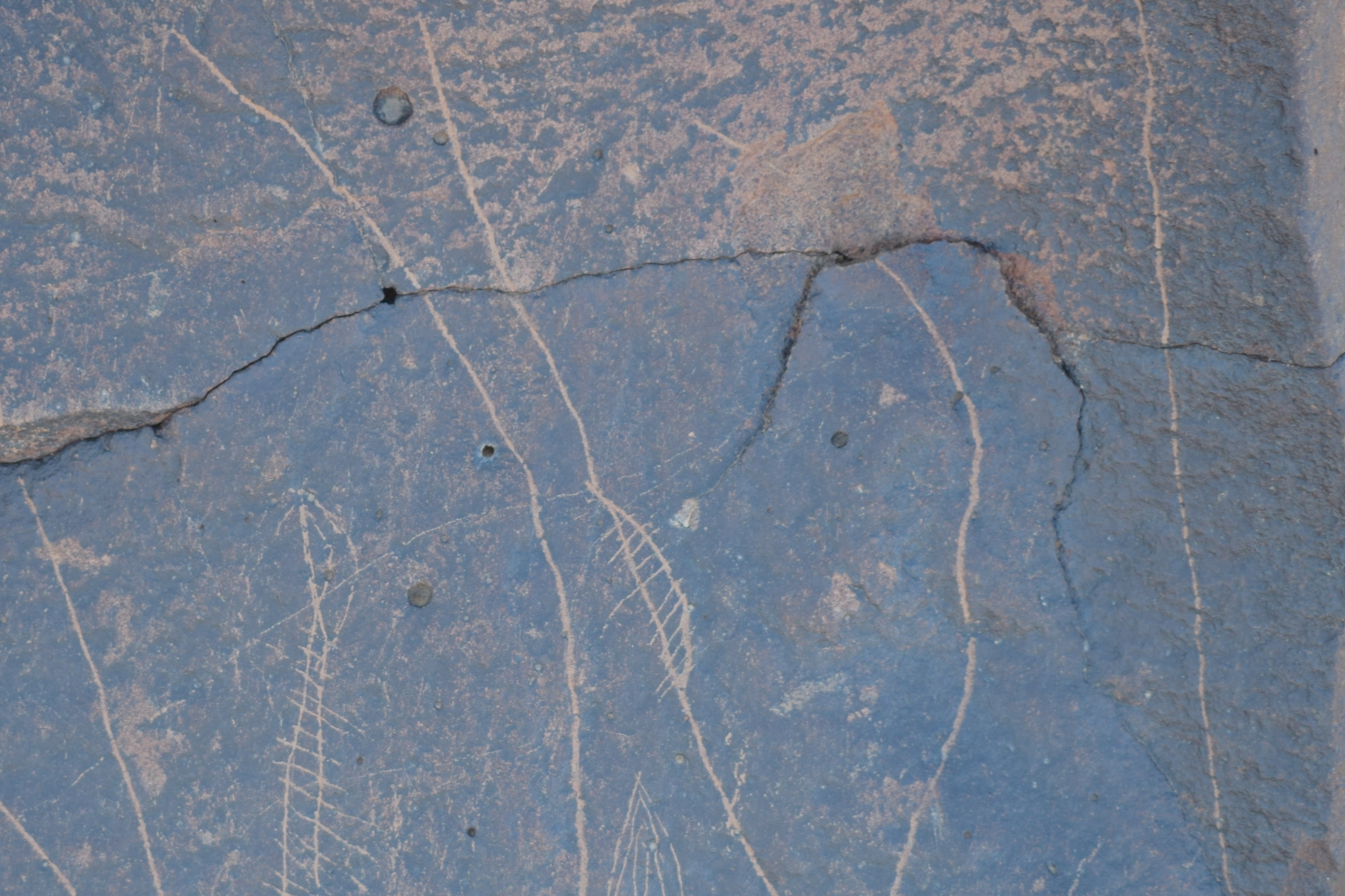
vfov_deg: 13.6
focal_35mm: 100
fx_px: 3736
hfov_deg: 20.3
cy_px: 679
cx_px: 446
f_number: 4.2
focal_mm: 30
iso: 200
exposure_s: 1/125
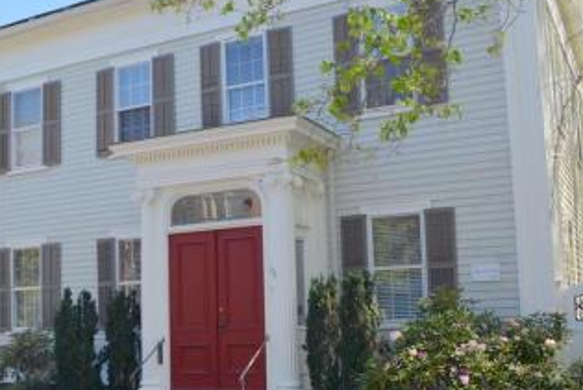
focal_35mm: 47
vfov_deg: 28.6
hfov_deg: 41.6
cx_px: 219
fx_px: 762
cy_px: 250
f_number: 7.1
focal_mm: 22
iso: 100
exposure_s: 1/200
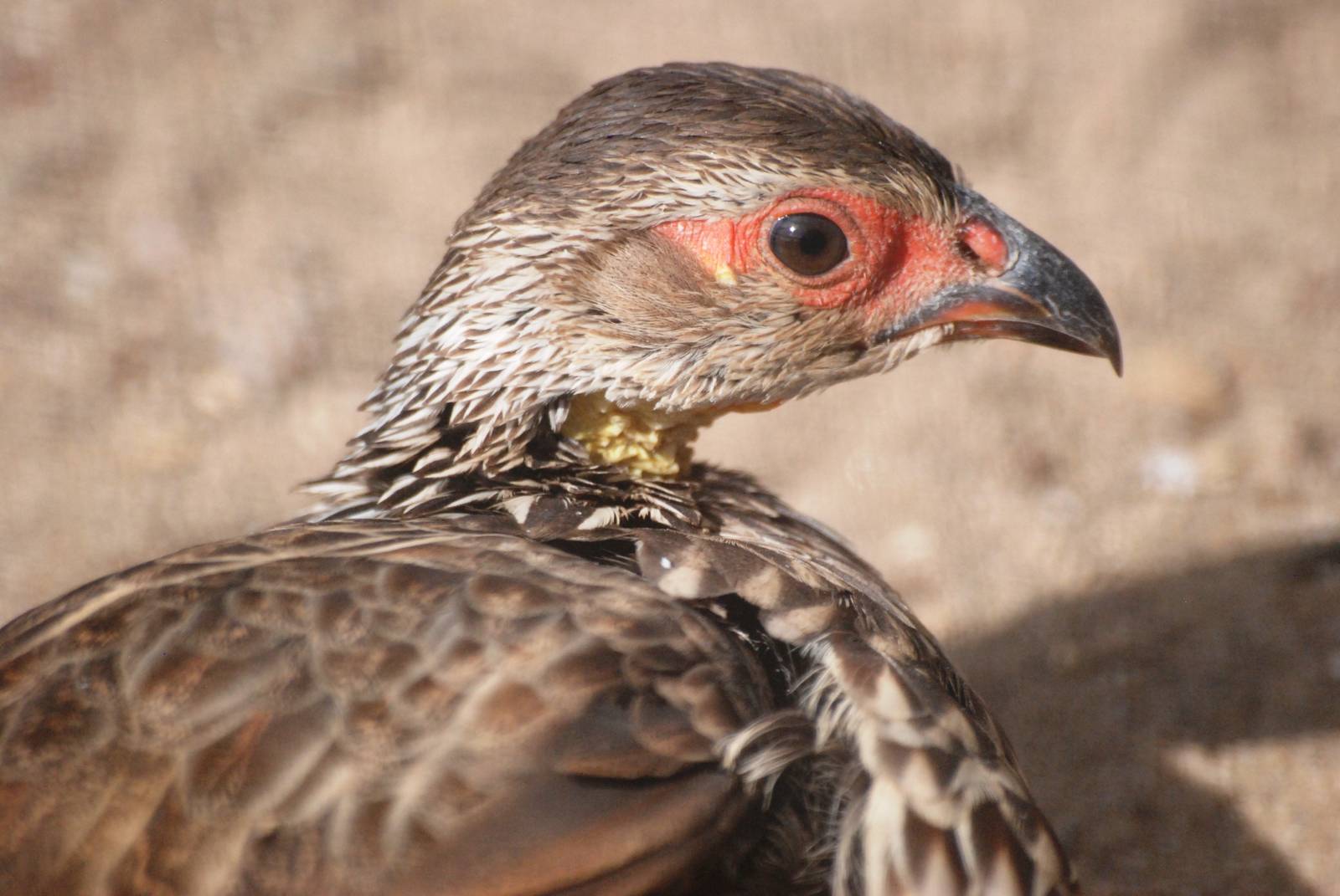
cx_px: 670
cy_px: 448
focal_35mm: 450
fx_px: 16770
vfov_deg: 3.1
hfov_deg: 4.6
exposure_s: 1/2500
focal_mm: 300
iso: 1000
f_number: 6.3
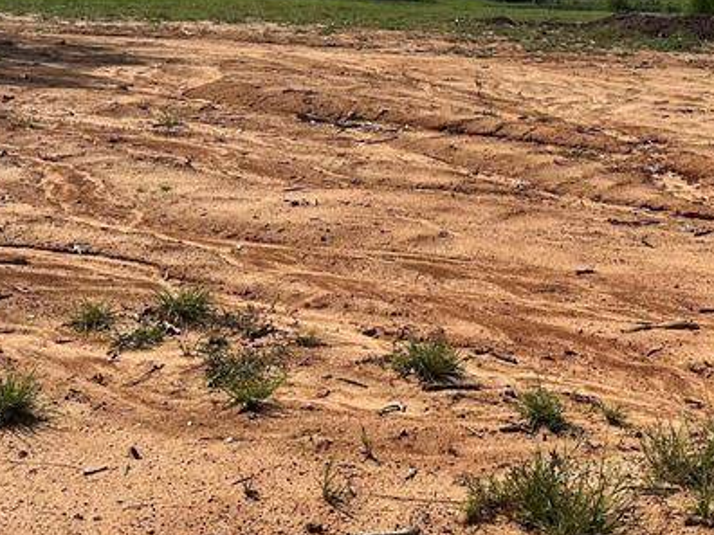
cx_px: 467
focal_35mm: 62
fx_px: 1279
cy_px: 34
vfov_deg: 22.9
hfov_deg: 31.0
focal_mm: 6.86
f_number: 1.78
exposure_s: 1/8929
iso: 80
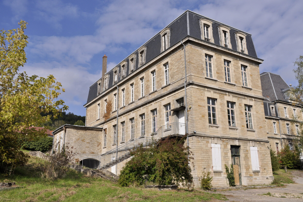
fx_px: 311
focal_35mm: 37
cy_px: 101
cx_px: 154
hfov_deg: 51.9
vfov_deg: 35.9
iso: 400
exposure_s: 1/3200
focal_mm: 24
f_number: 8
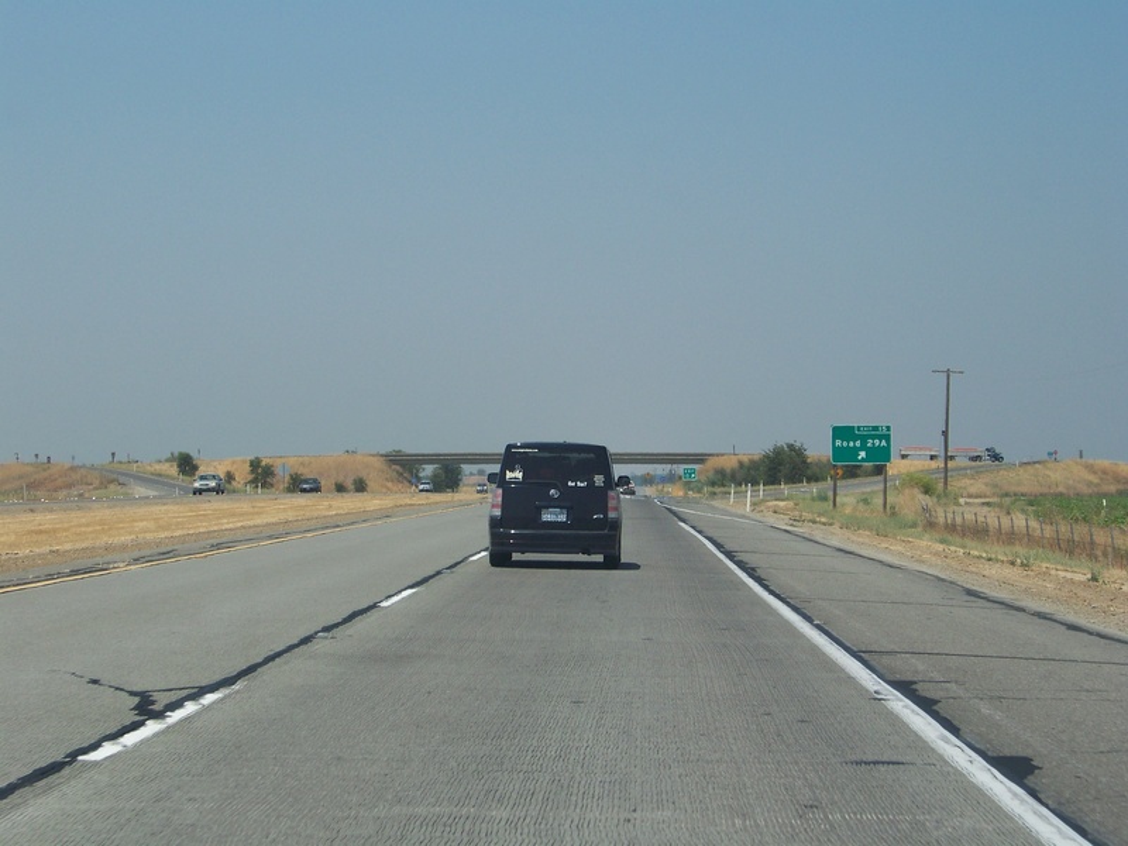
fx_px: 3128
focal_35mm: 96
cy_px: 423
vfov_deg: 15.4
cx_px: 564
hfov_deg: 20.4
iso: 64
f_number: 4.5
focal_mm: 16.2
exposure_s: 1/640
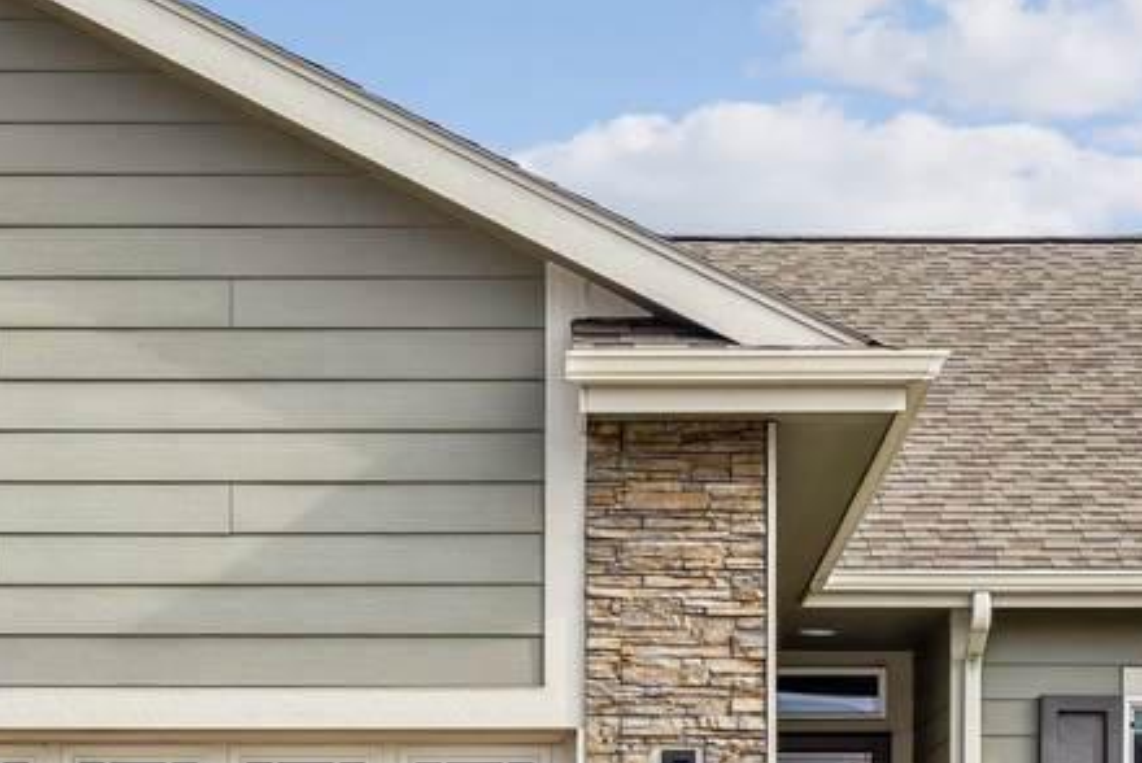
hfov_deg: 21.5
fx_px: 2952
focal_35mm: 93
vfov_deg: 14.7
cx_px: 179
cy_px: 562
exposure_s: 1/800
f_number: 9
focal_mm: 32
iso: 400
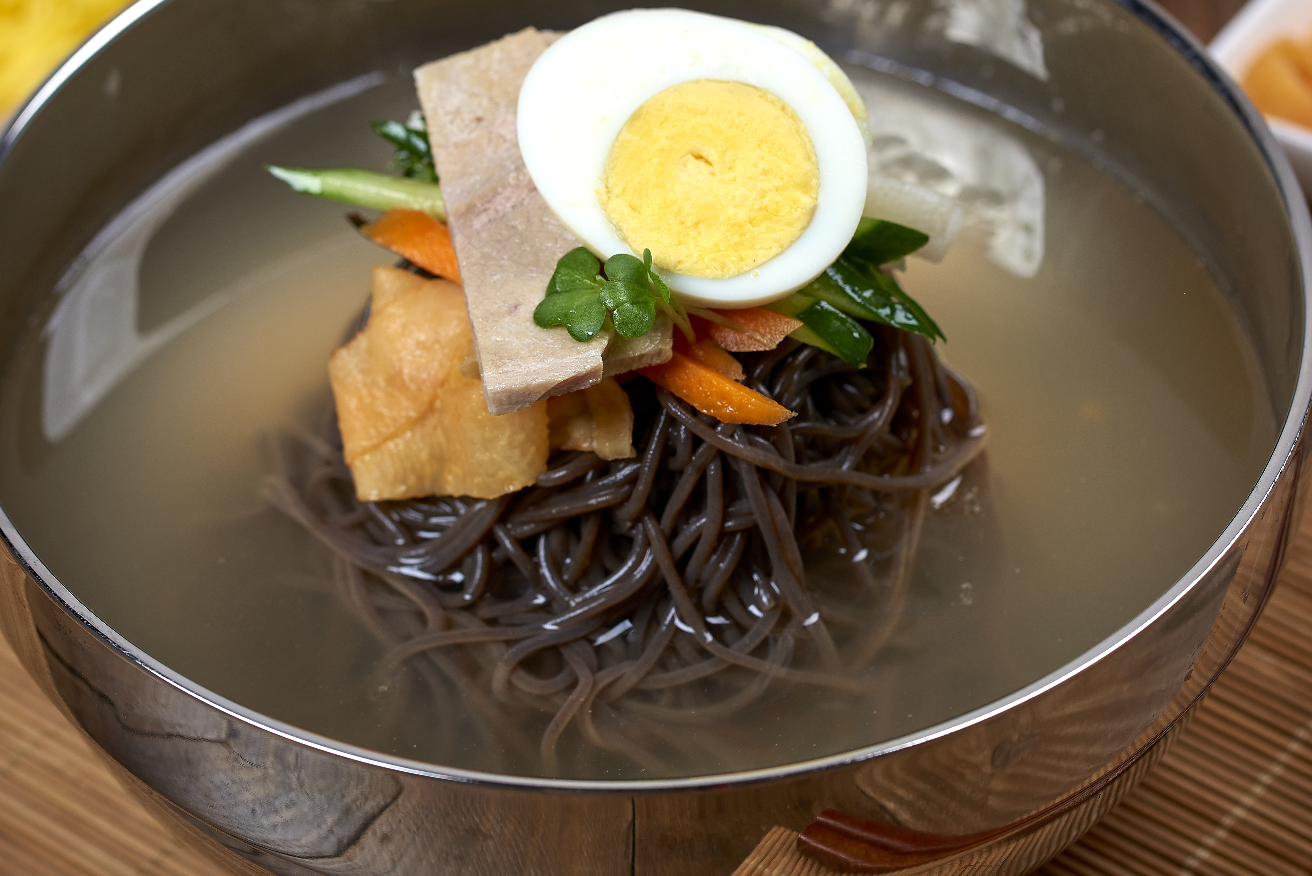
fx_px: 4593
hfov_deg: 16.3
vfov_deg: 10.9
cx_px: 671
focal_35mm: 126
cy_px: 266
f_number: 5.6
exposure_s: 1/160
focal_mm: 90
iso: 125
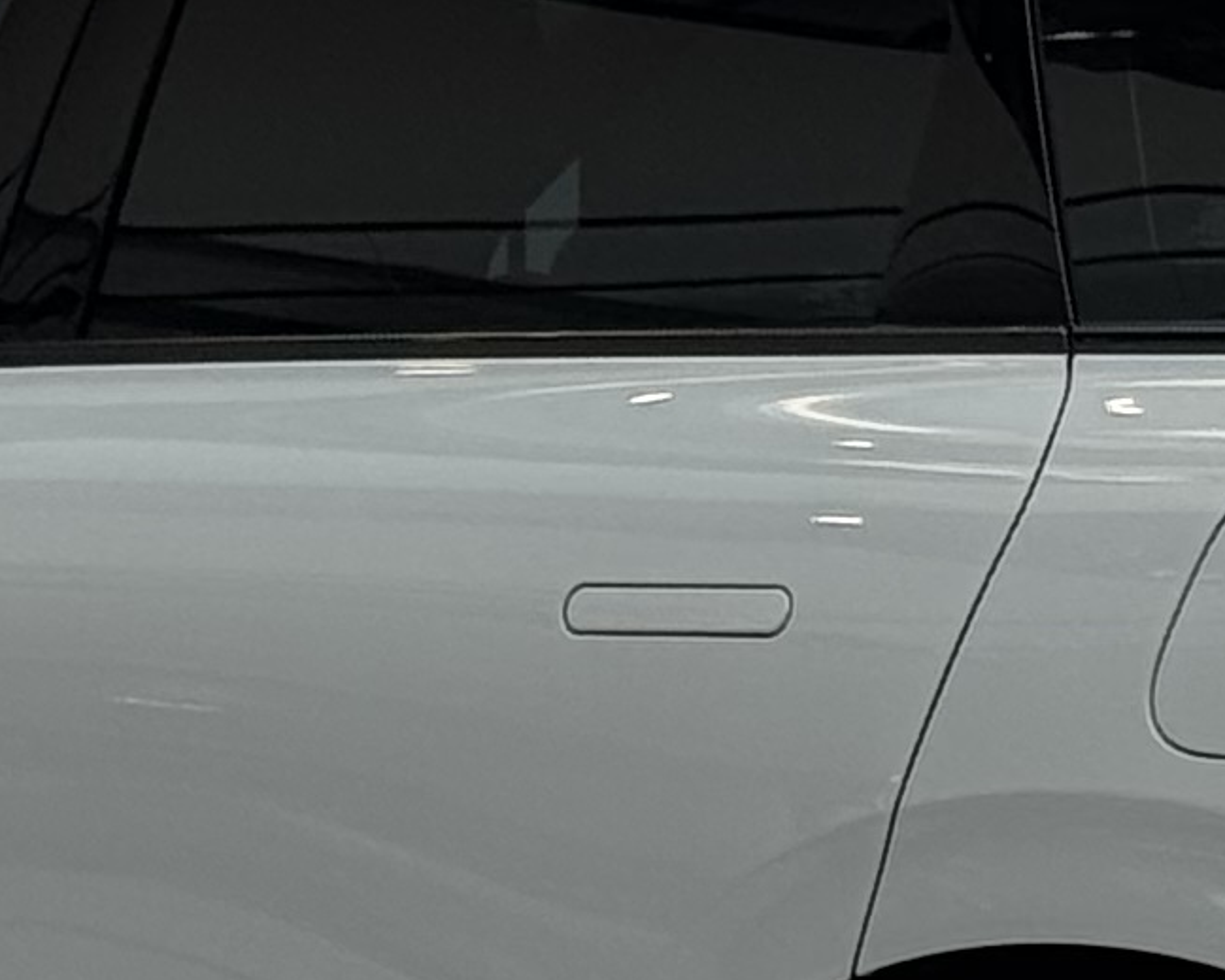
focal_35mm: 291
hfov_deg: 6.6
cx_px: 798
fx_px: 10549
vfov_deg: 5.3
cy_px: 70
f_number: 1.78
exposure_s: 1/370
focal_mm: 6.76
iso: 64
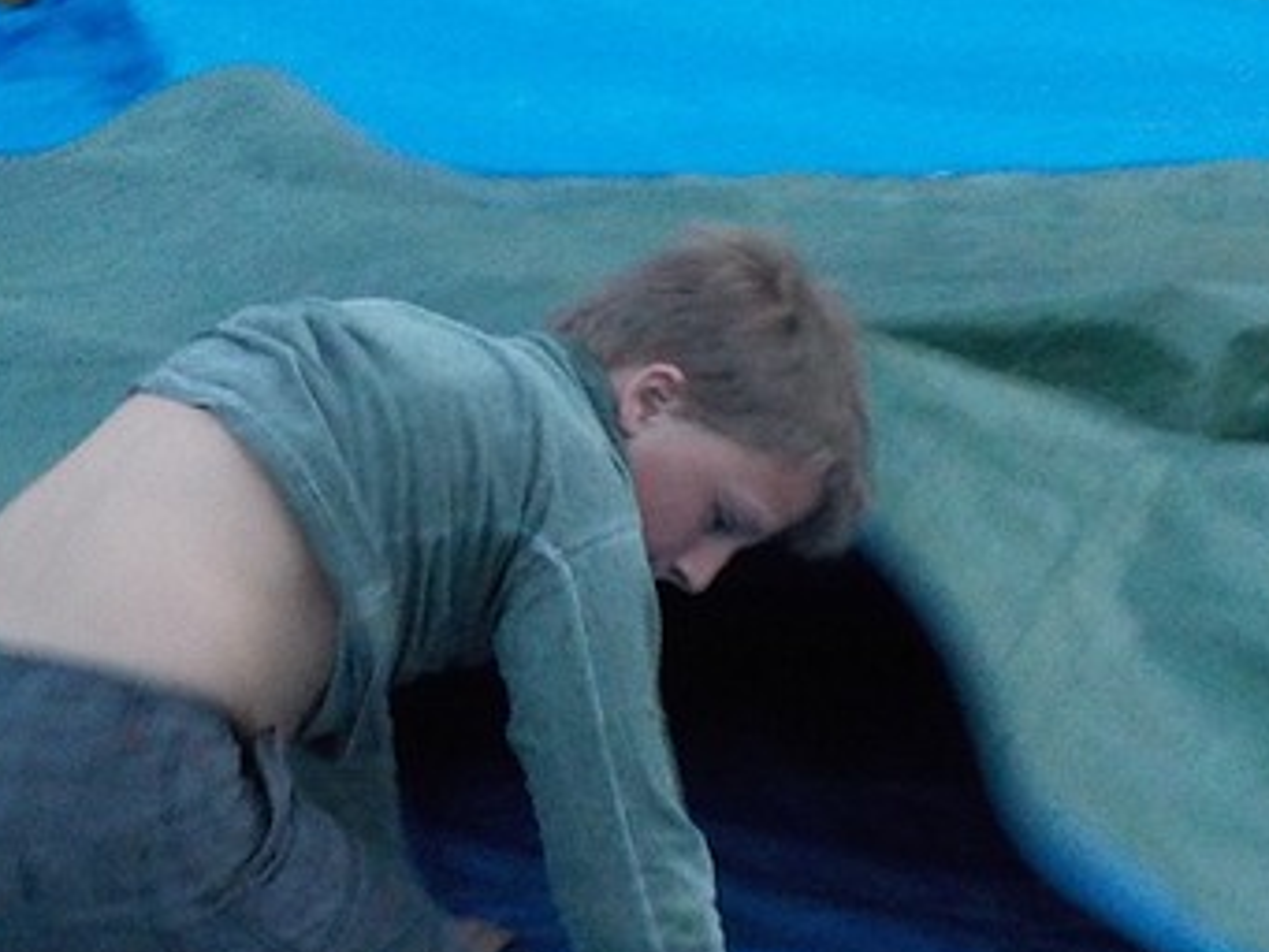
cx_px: 67
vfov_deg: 16.2
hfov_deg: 21.2
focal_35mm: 90
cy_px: 56
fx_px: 3301
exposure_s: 1/20
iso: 400
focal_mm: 4.1
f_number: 3.3
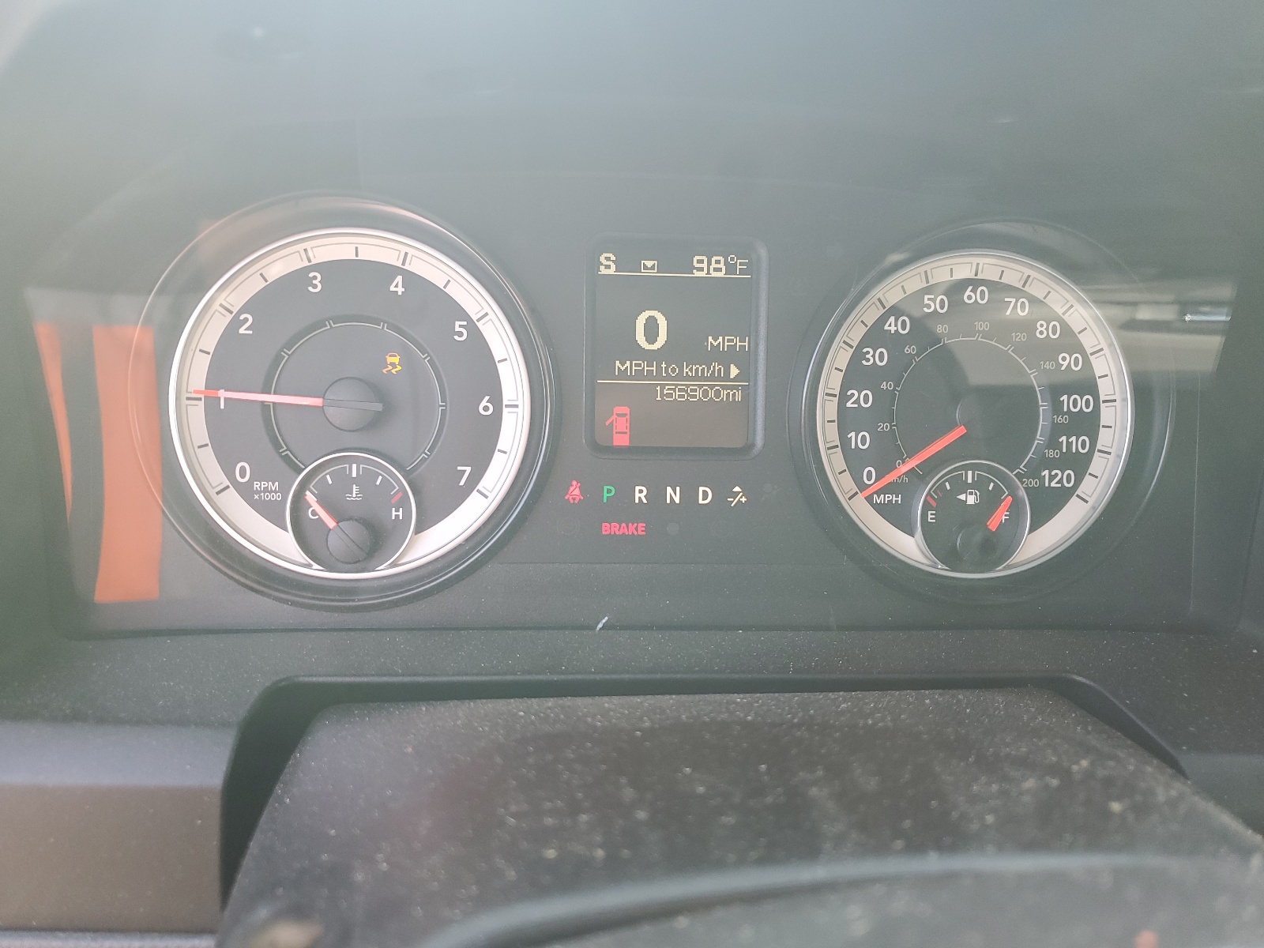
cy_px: 474
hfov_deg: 67.3
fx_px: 949
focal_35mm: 26
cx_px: 632
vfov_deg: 53.1
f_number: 1.5
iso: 57
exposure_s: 1/120
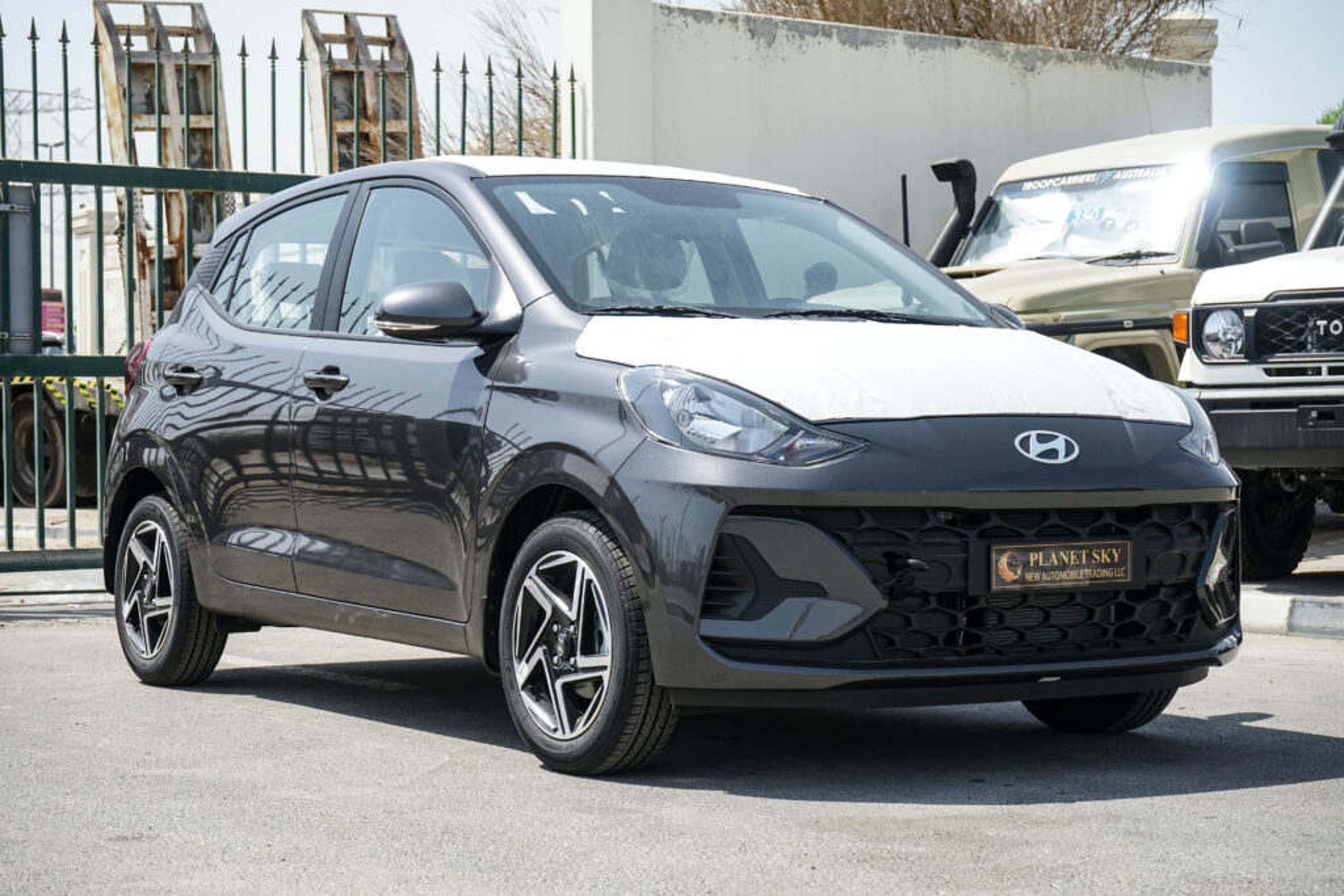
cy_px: 448
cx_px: 672
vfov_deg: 20.3
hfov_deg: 30.1
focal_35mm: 67
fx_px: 2502
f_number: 9
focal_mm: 67
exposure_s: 1/640
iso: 400
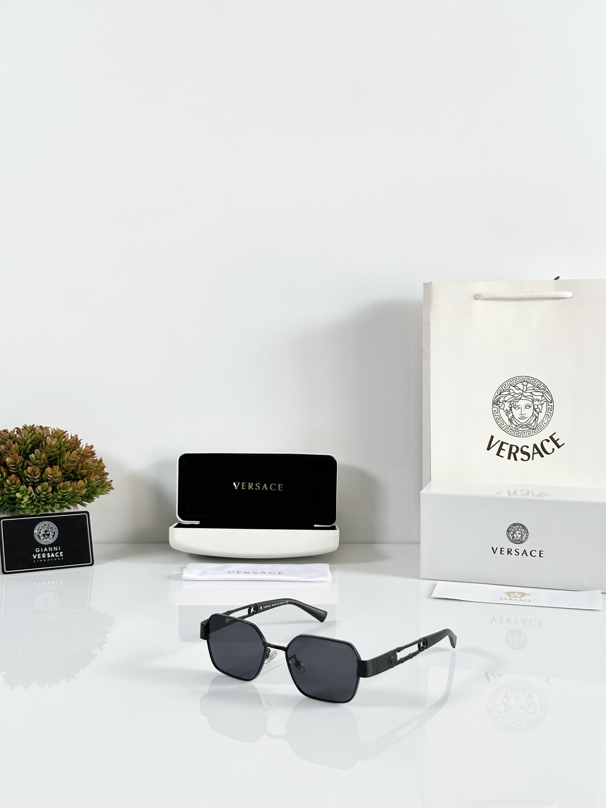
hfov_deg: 30.3
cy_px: 404
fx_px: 1120
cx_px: 303
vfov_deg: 39.7
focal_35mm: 48
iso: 50
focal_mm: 6.86
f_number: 1.78
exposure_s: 1/121
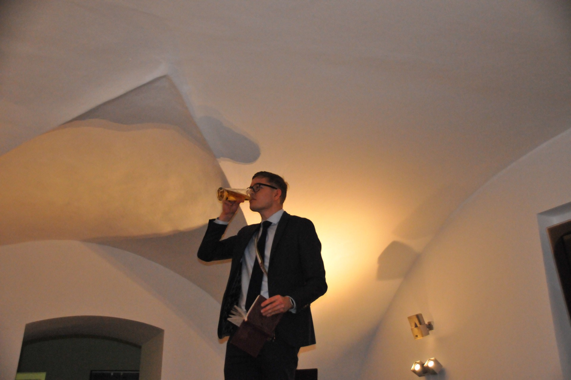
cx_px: 286
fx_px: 760
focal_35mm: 48
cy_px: 190
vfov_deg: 28.0
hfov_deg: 41.2
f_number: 4
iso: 3200
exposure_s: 1/250
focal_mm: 32
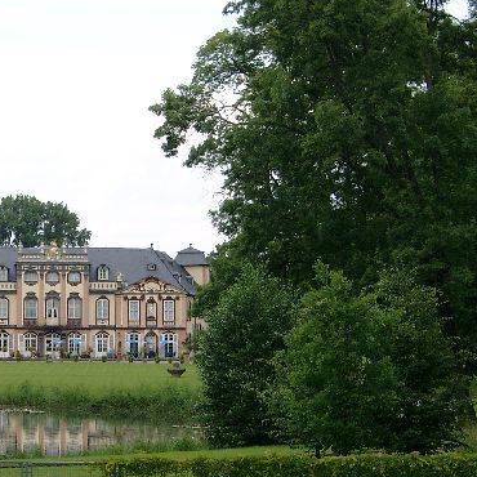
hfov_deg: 9.1
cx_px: 5
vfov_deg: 9.2
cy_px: 277
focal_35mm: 191
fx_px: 2978
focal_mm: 20.74
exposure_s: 1/222
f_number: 4
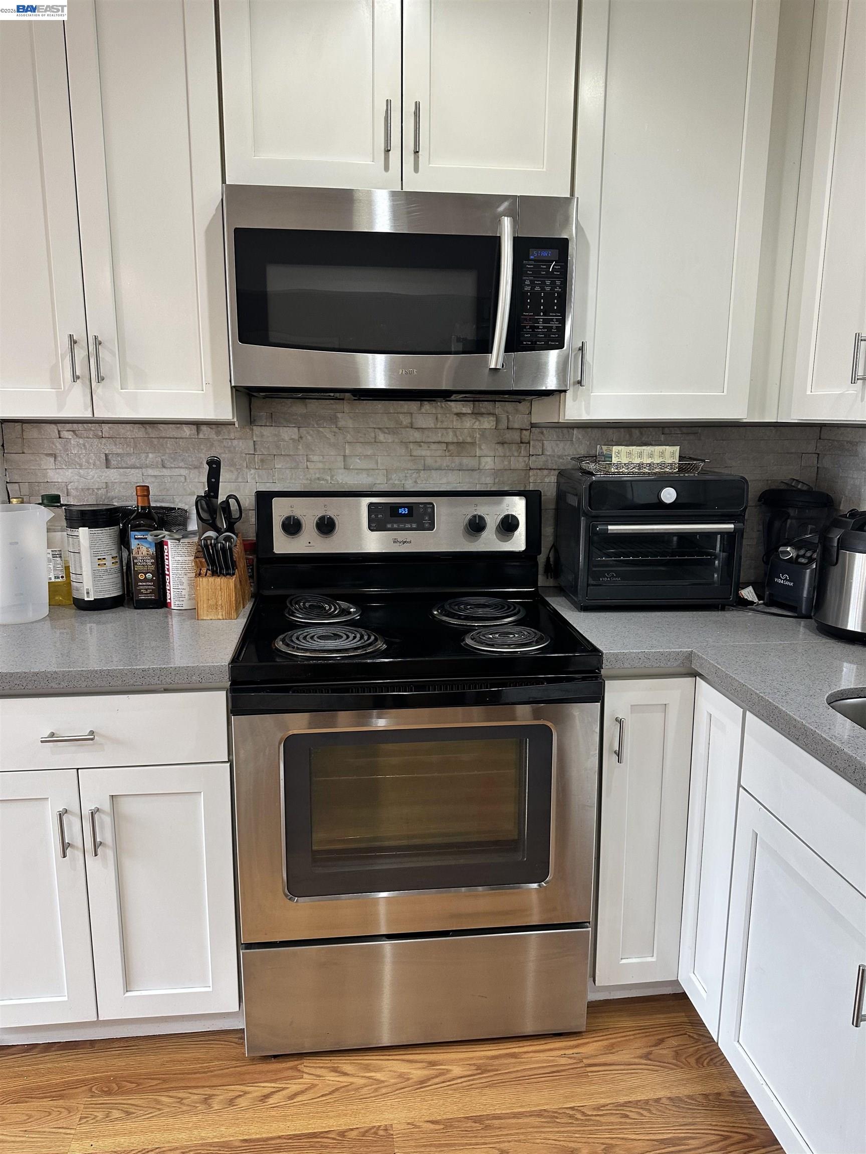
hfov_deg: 56.8
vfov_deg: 71.6
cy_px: 577
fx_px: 801
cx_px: 433
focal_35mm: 24
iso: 160
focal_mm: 6.86
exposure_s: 1/60
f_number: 1.78
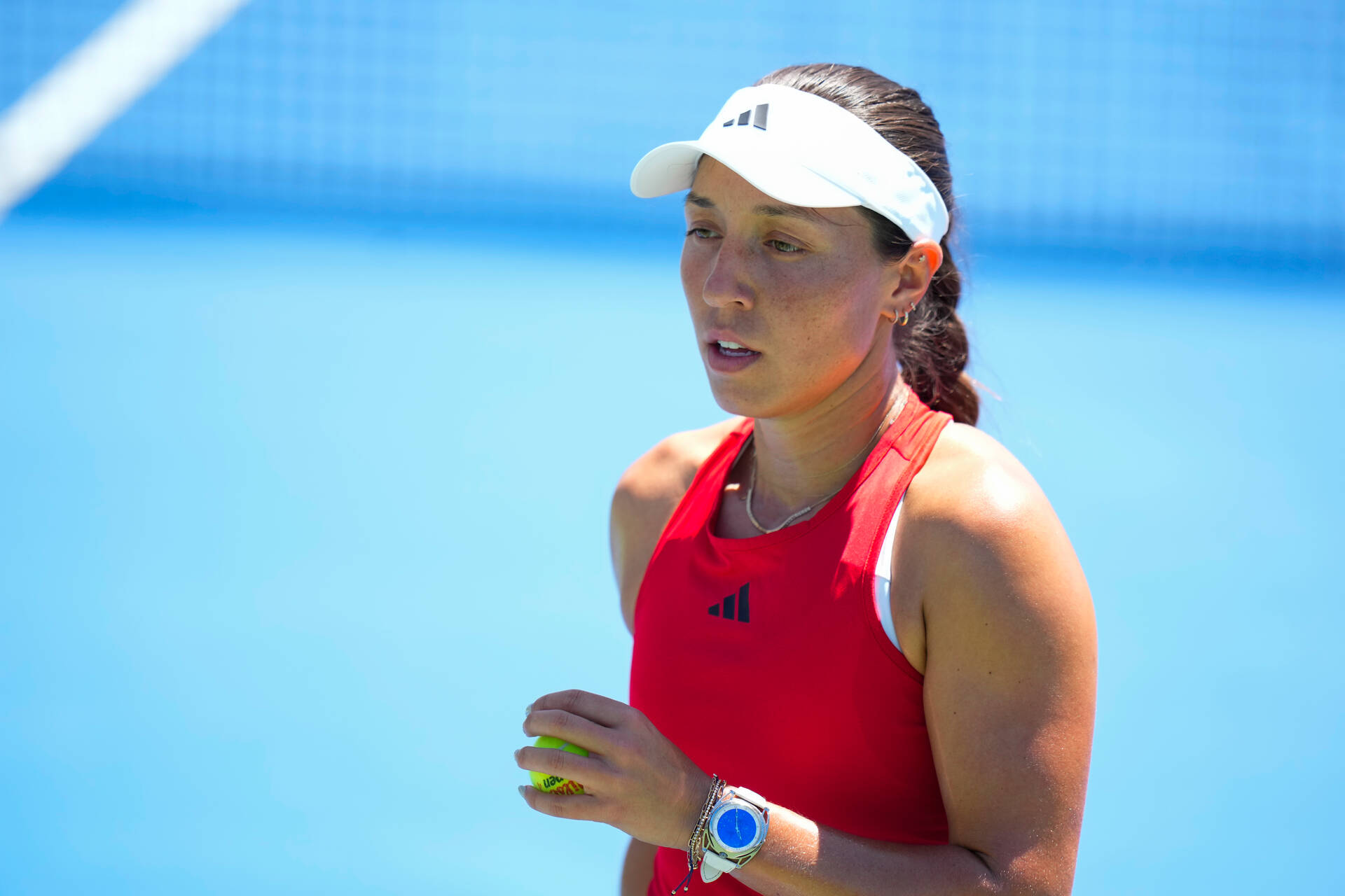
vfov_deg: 3.4
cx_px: 672
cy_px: 448
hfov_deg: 5.2
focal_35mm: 400
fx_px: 14943
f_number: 2.8
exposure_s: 1/3200
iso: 800
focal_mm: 400
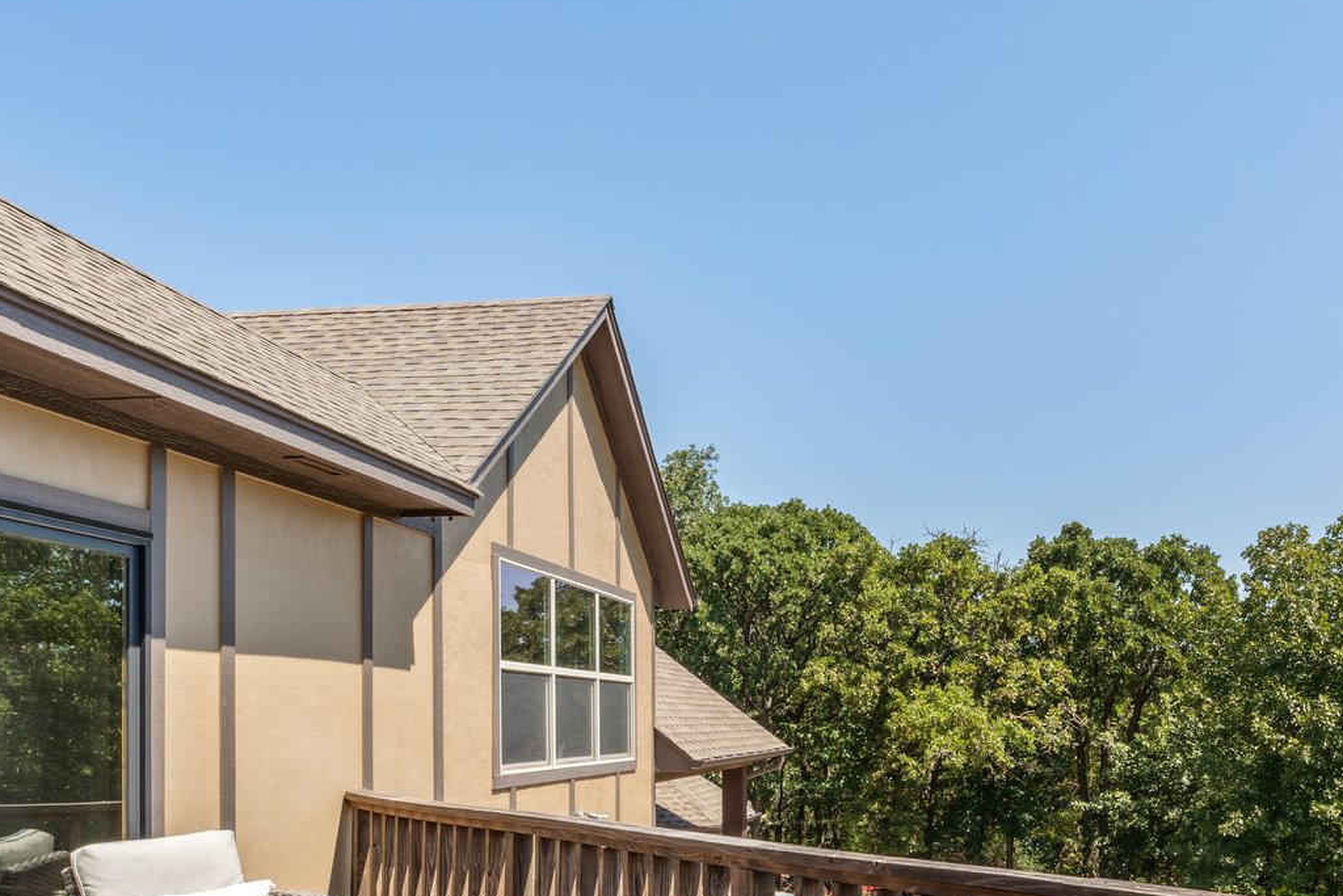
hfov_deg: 58.1
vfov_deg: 40.0
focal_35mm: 32
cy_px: 688
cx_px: 856
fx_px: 1186
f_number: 8
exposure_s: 1/400
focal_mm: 10.6
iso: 200
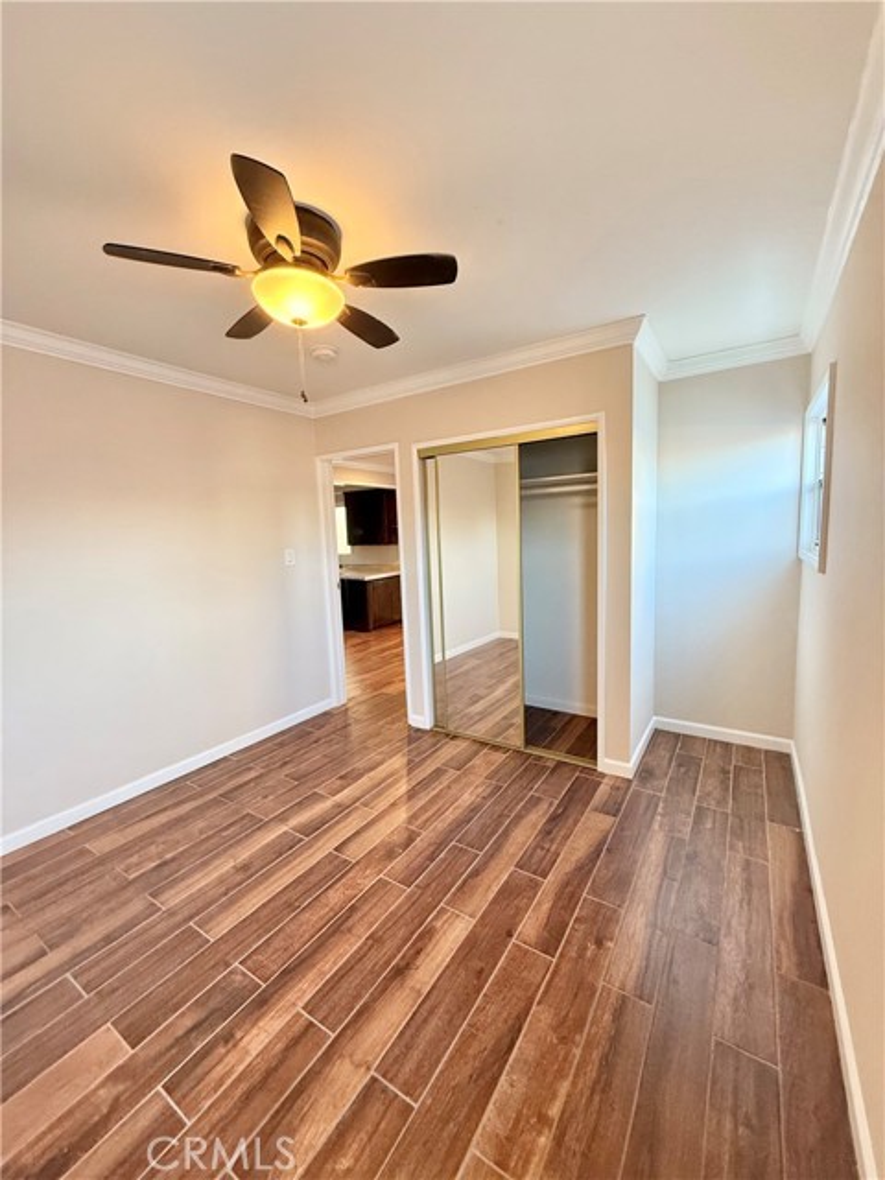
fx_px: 477
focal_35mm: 14
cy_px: 590
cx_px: 442
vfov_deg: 102.1
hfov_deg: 85.7
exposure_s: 1/60
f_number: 2.2
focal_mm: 2.22
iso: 400
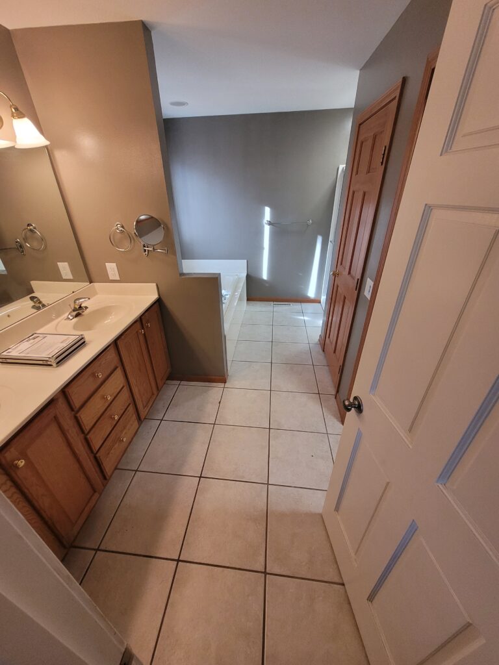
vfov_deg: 106.2
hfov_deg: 89.9
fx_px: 250
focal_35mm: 13
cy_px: 332
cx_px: 250
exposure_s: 1/60
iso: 250
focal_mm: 1.74
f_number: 2.2
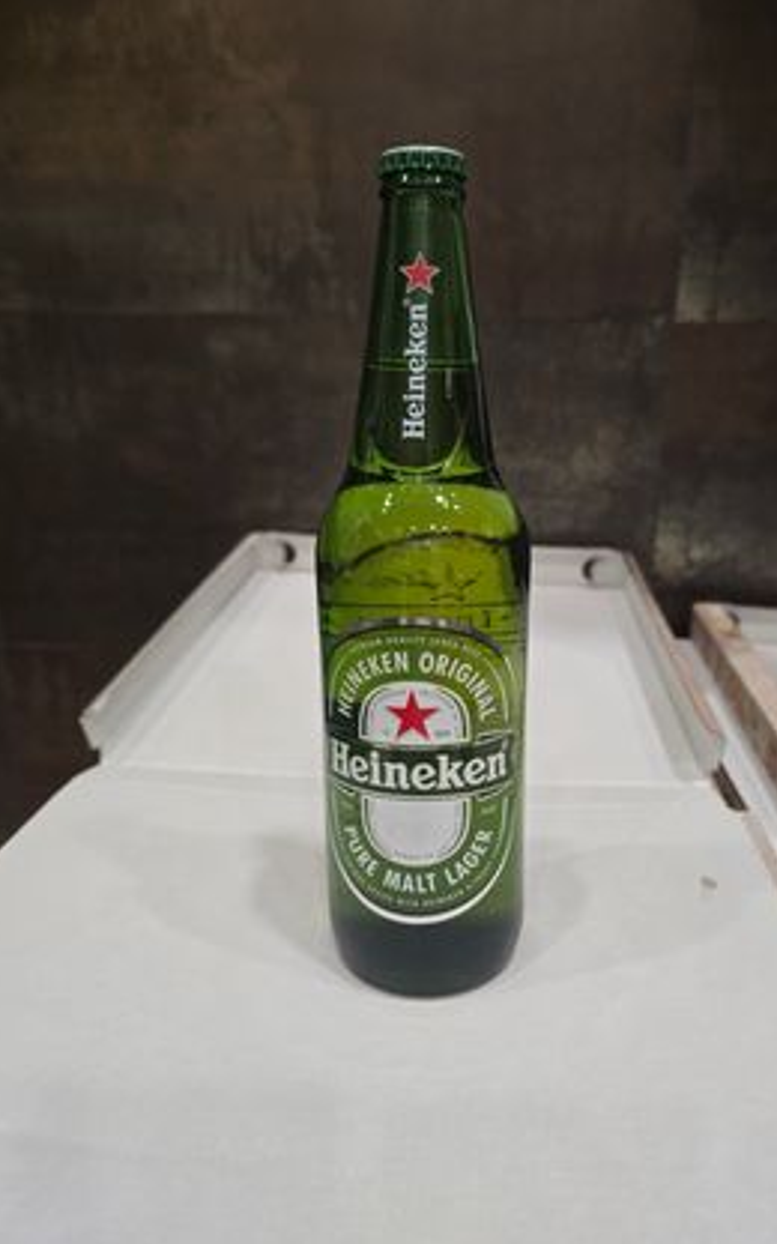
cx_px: 454
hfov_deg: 49.1
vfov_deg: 72.5
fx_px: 847
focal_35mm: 25
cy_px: 626
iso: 500
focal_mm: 6.3
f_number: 1.7
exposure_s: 1/100
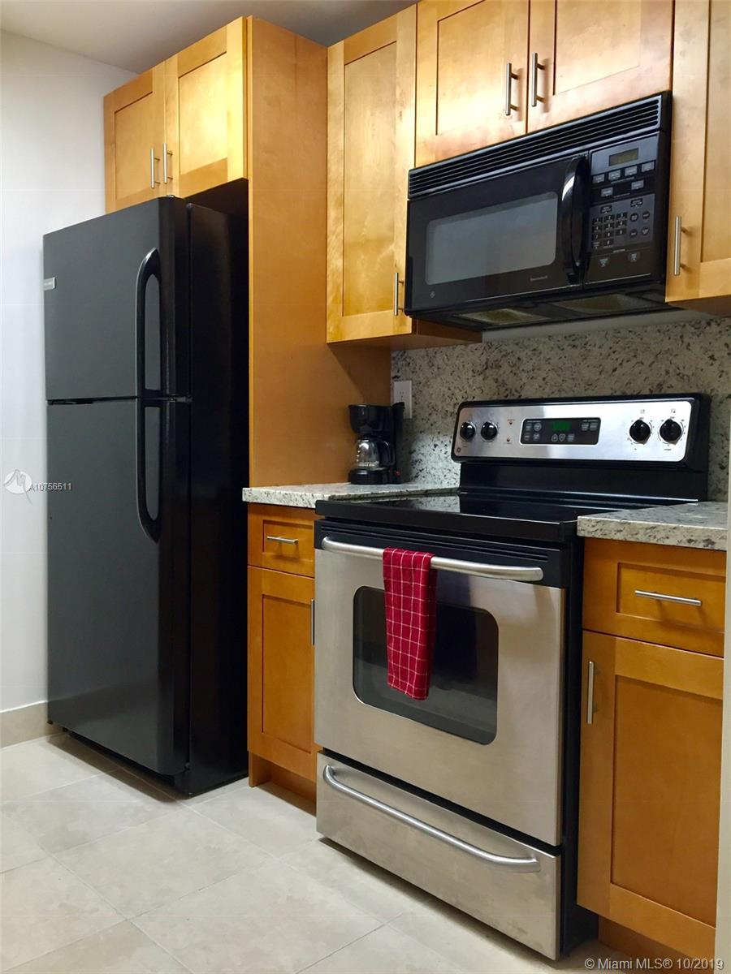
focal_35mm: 29
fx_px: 817
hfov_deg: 48.2
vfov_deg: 61.7
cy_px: 487
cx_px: 366
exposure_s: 1/30
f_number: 2.2
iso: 100
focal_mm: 4.15
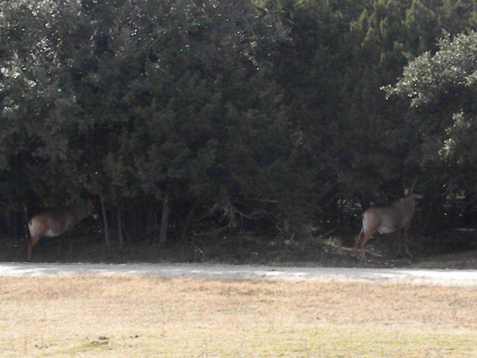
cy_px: 251
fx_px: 2122
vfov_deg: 9.6
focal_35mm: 154
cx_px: 267
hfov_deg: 12.8
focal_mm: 17.7
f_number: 14
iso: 640
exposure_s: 1/172
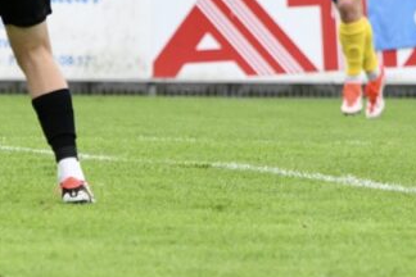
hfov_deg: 3.3
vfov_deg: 2.2
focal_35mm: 617
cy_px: 31
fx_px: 7129
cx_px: 505
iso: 3200
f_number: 5.3
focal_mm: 195
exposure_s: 1/1600
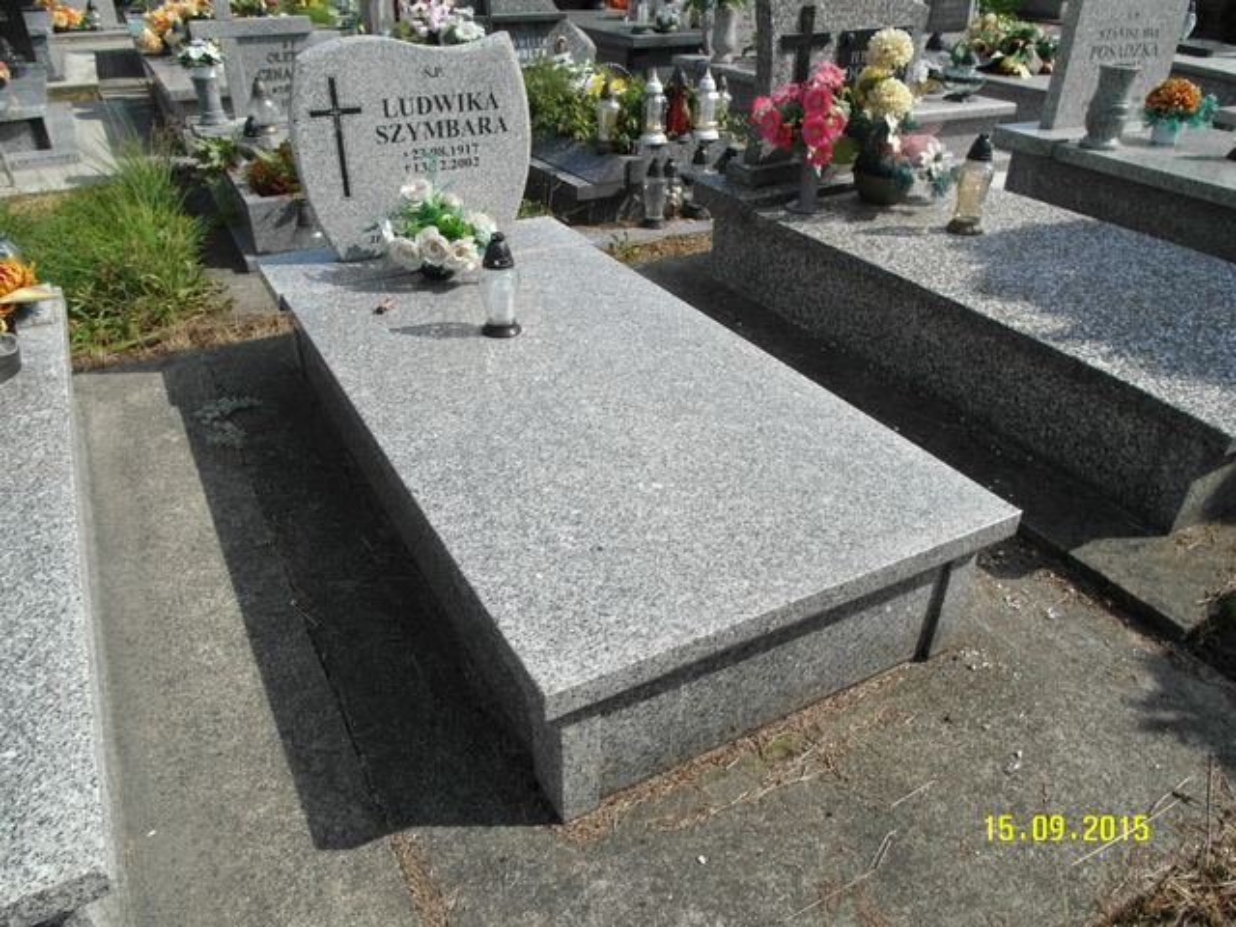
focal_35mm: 24
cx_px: 618
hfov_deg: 71.6
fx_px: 857
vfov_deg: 56.8
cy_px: 464
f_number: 4.4
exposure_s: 1/750
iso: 80
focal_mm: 5.2
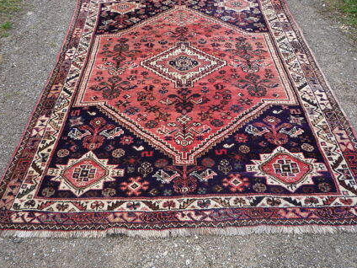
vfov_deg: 41.8
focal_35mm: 34
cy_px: 126
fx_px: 351
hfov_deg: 53.9
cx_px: 195
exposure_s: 1/200
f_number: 4
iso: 100
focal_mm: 5.2
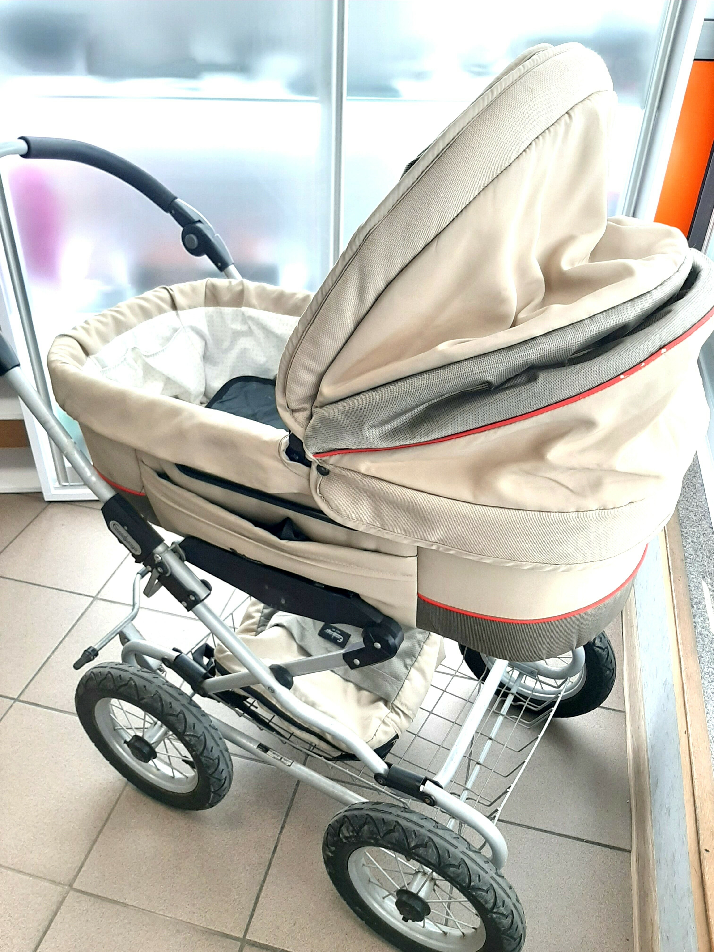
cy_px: 476
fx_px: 715
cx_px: 357
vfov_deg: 67.3
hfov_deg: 53.1
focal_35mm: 26
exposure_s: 1/50
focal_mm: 3.93
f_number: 1.7
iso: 50
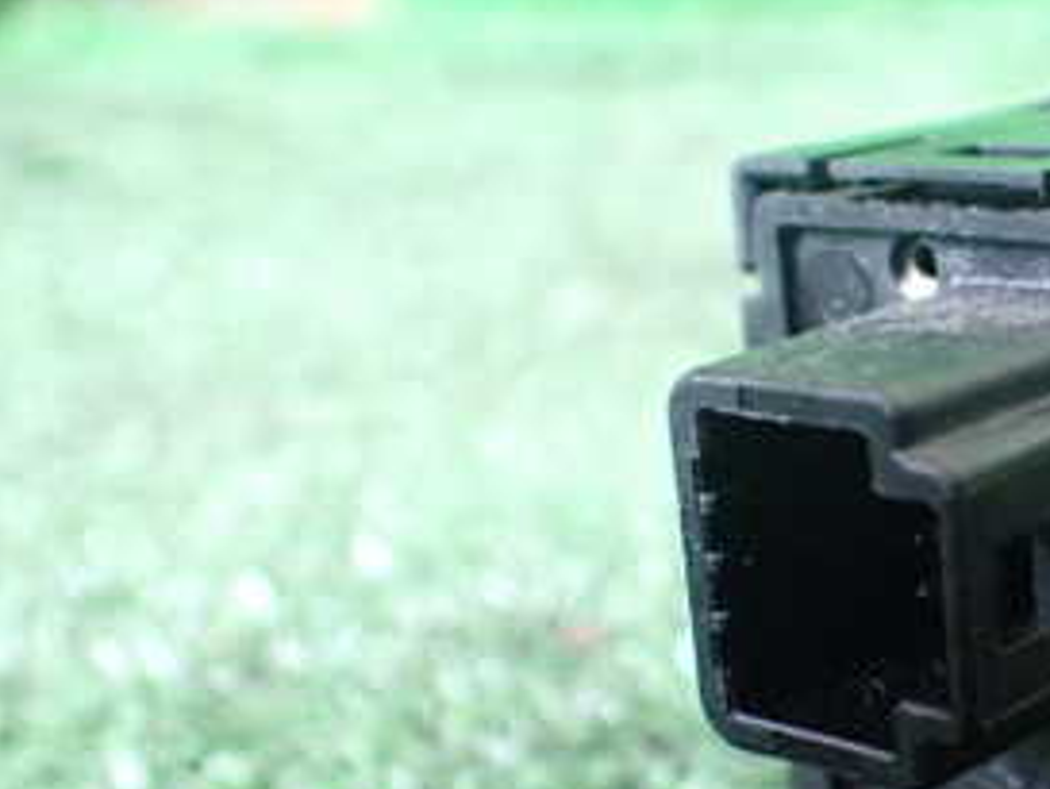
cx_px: 1115
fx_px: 2003
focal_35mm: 66
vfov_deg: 22.2
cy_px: 508
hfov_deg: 27.2
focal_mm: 5.4
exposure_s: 1/50
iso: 800
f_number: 2.3
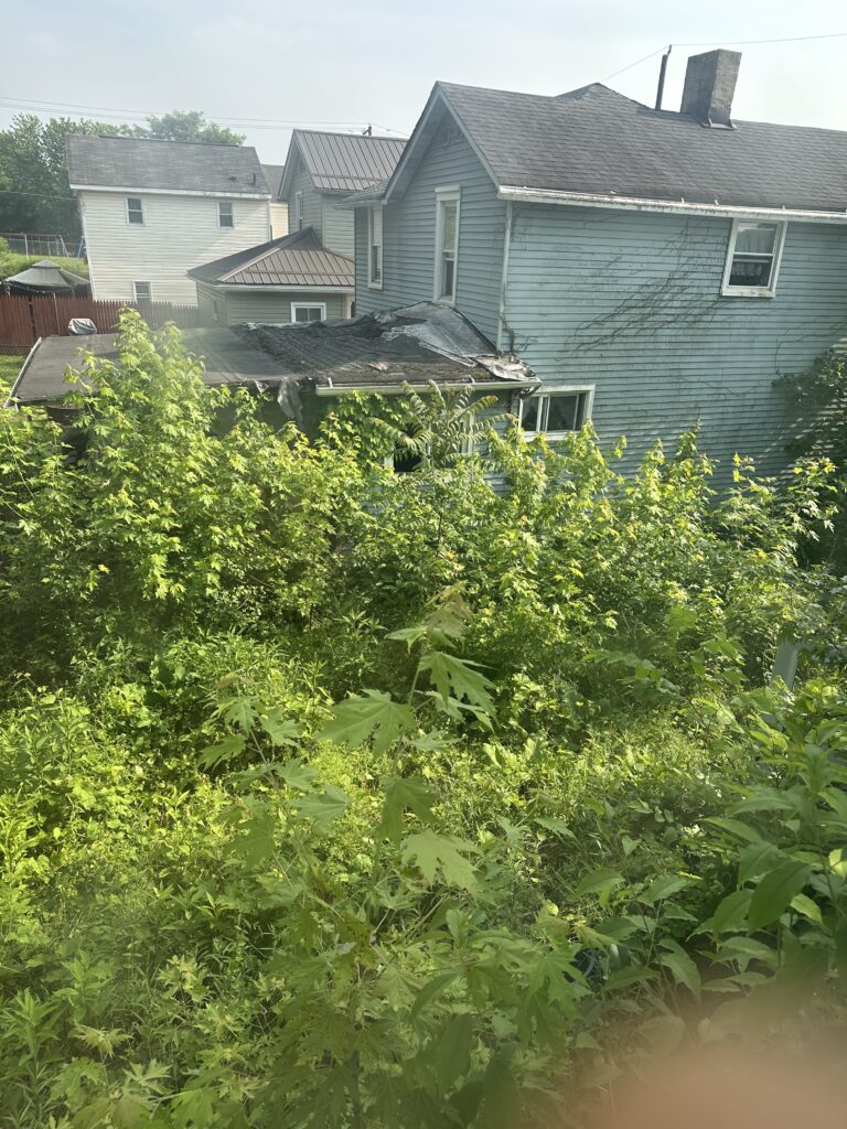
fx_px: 783
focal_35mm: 24
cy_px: 564
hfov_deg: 56.8
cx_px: 424
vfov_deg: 71.6
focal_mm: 6.86
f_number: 1.78
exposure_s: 1/927
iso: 80
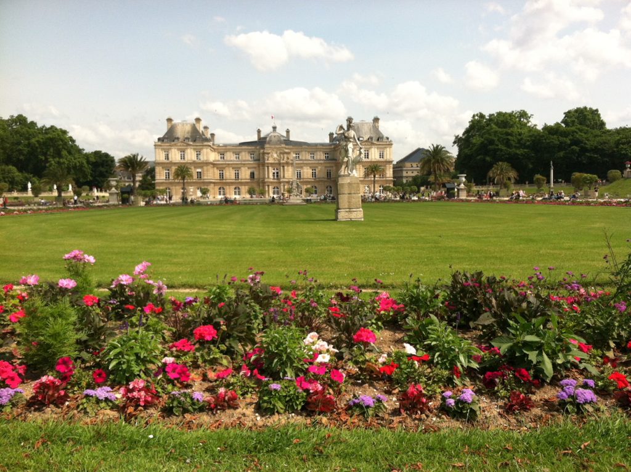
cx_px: 316
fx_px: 637
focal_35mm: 35
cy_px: 236
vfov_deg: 40.6
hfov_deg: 52.7
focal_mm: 3.85
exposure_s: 1/1364
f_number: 2.8
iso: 80
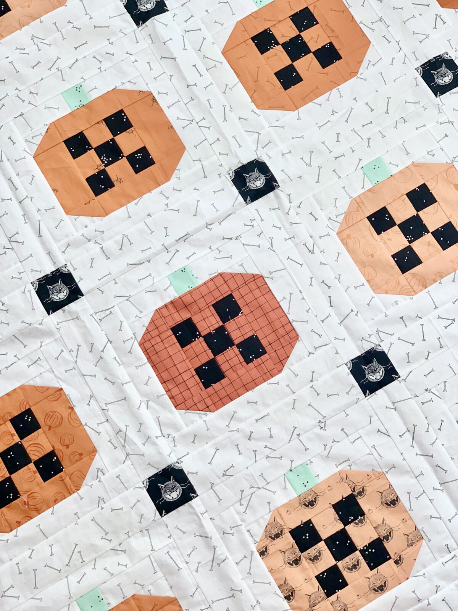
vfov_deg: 36.8
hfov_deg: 28.0
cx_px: 229
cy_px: 306
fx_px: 917
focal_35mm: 52
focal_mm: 6
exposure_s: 1/60
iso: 80
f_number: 2.4
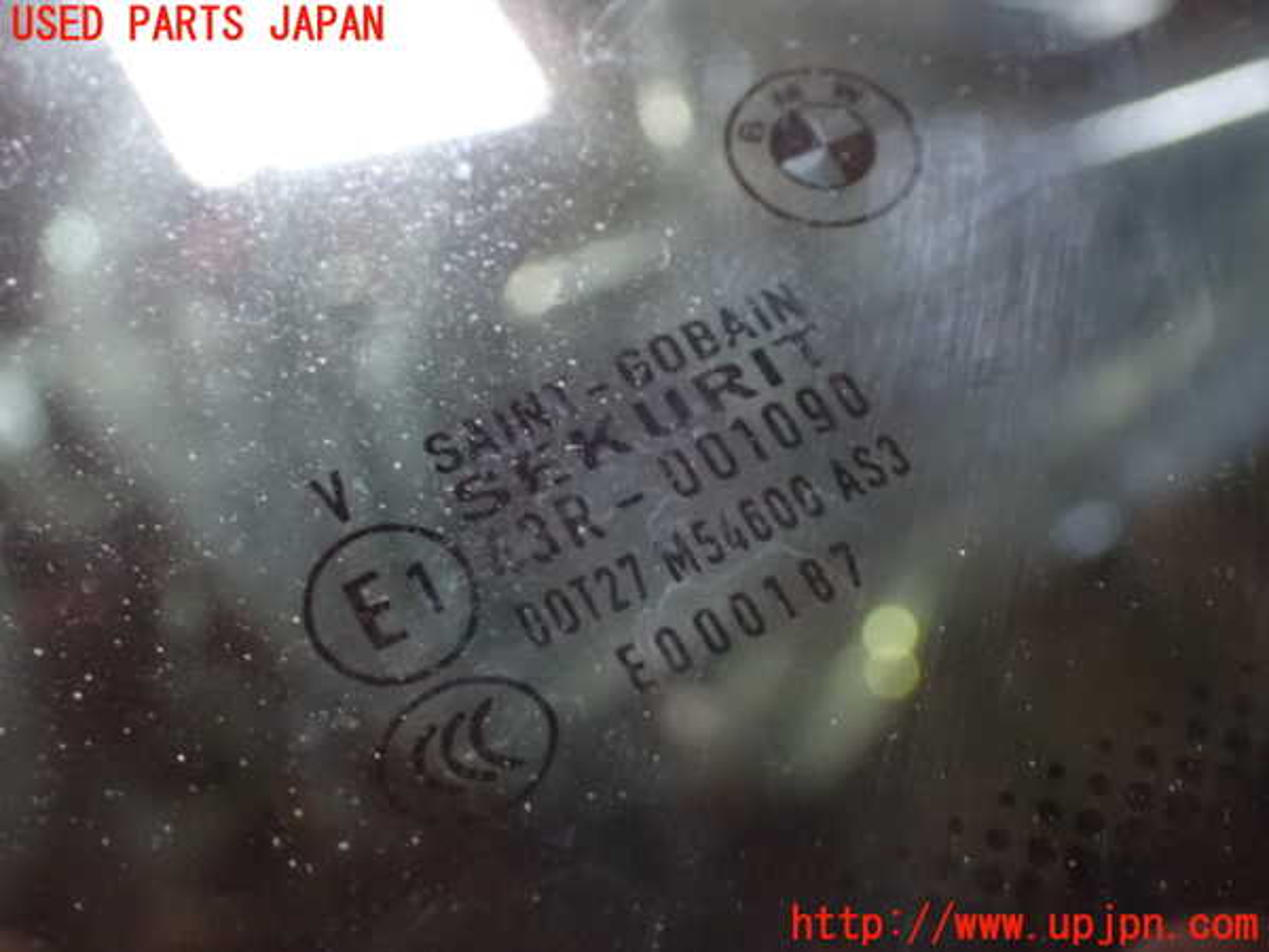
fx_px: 1833
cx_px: 634
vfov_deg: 29.1
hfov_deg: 38.2
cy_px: 476
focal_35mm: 50
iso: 1600
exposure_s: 1/20
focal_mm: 9.01
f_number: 3.2
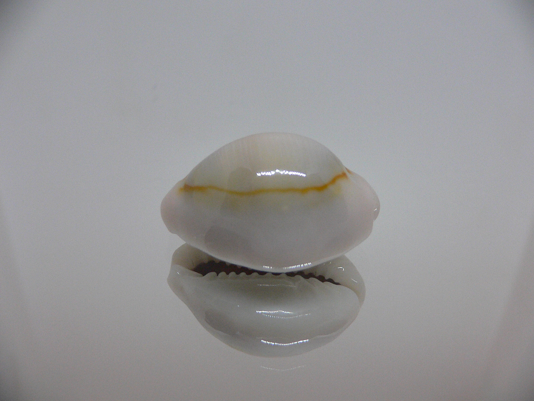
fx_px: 540
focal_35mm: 35
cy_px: 200
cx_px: 267
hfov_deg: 52.6
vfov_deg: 40.7
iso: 200
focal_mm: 4.6
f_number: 2.8
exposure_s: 1/60
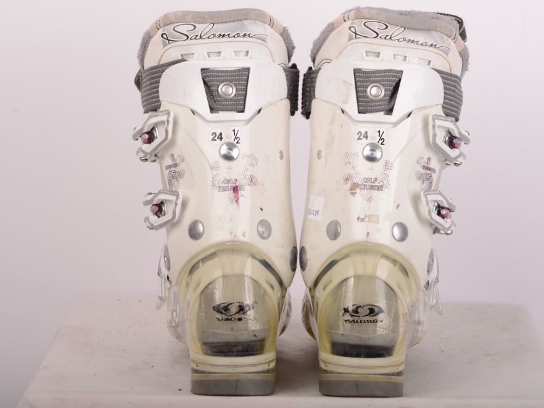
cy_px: 204
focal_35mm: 147
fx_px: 2311
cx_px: 284
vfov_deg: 10.1
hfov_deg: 13.4
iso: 400
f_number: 14
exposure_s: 1/200
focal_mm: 90
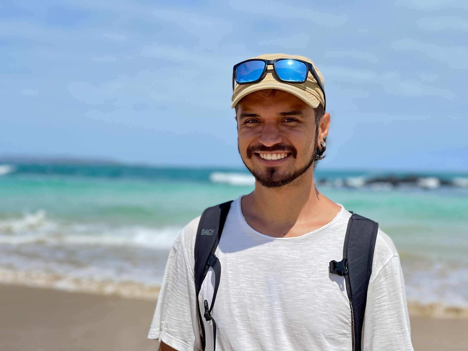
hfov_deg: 30.3
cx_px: 234
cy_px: 176
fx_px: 865
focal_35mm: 64
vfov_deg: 22.9
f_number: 2.2
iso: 32
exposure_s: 1/2096
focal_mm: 7.5
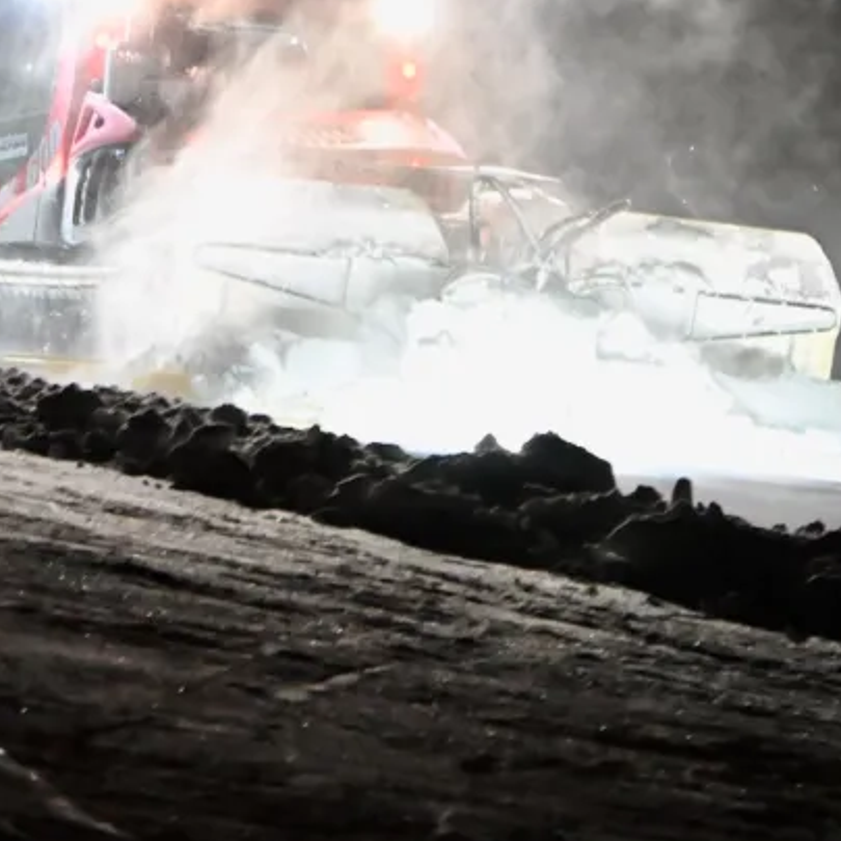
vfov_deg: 4.3
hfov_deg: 4.3
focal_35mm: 404
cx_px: 229
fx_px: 11105
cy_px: -145
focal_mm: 175
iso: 12800
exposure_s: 1/80
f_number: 6.3
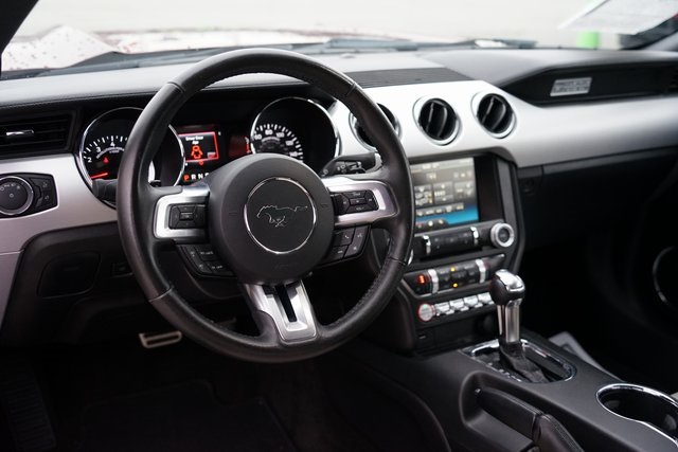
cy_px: 226
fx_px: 753
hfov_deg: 48.4
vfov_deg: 33.4
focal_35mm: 40
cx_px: 339
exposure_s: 1/160
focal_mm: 40
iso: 1600
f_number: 3.2
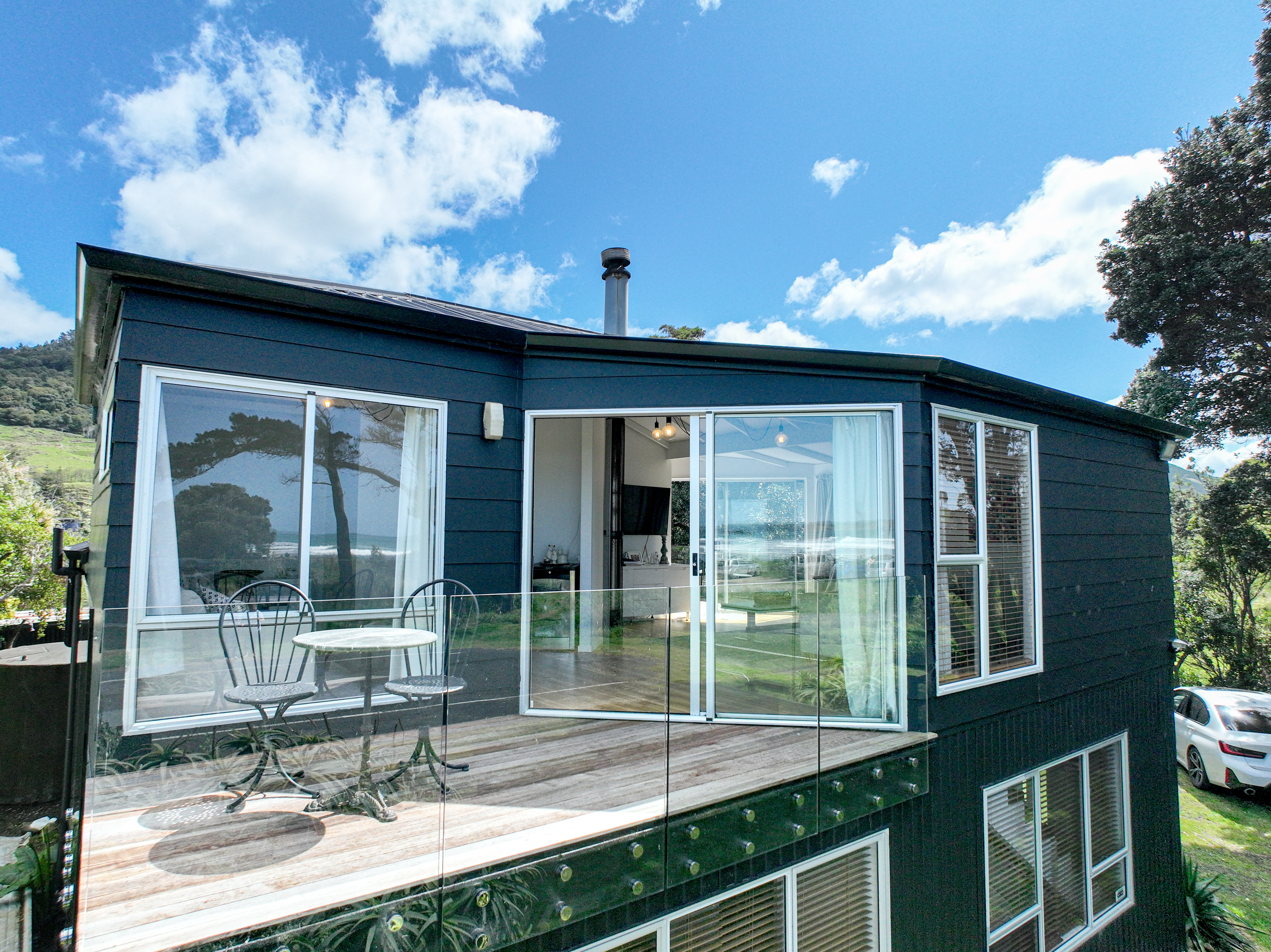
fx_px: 881
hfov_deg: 71.6
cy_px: 476
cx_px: 636
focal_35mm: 24
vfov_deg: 56.8
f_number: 2.8
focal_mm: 12.29
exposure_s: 1/4000
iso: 300
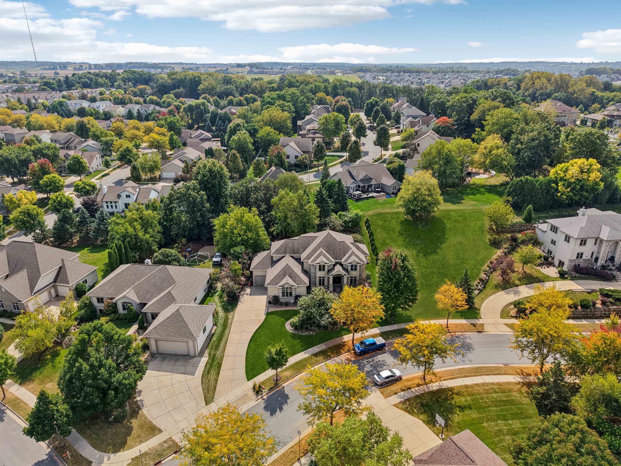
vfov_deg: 56.8
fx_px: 431
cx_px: 310
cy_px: 233
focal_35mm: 24
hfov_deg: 71.6
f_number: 1.8
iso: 310
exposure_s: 1/5000
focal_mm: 8.67
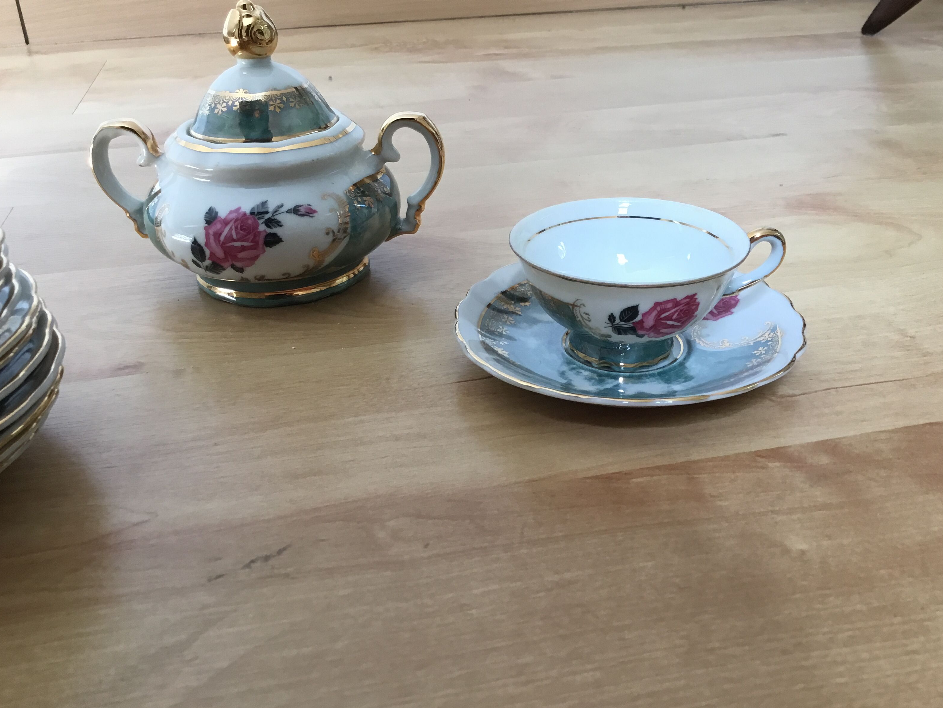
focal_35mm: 32
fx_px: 872
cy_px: 351
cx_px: 479
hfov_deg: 56.8
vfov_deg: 44.2
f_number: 2.4
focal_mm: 3.3
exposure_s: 1/33
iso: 40
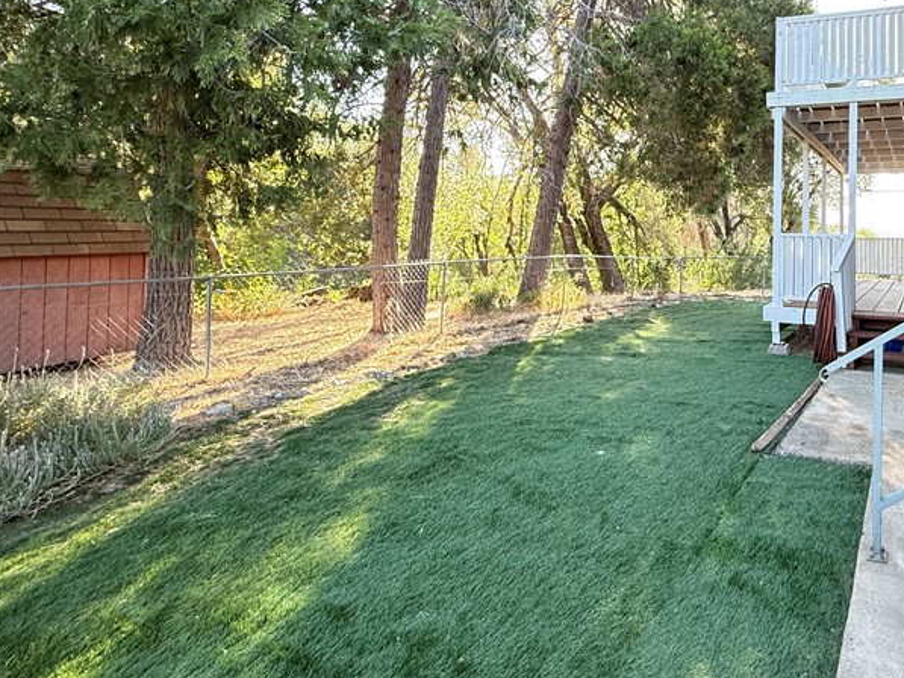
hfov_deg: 66.3
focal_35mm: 24
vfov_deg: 55.3
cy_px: 210
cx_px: 697
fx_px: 627
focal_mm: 2.22
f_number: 2.2
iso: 160
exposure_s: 1/99
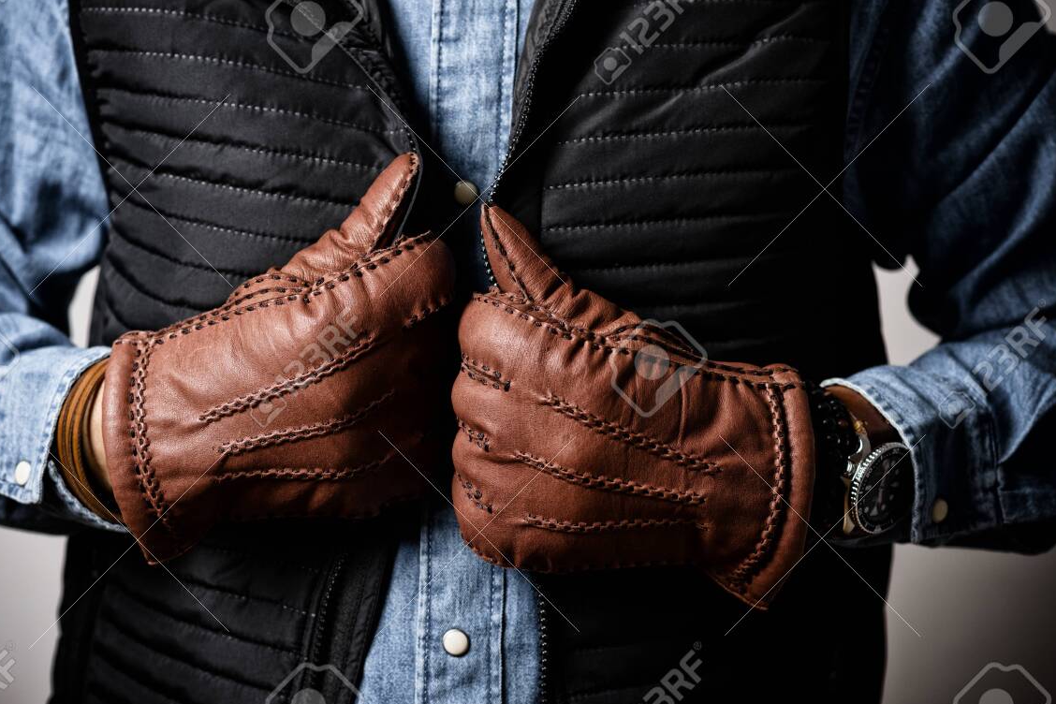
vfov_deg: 14.0
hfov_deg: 20.8
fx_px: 2874
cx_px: 478
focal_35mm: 98
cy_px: 330
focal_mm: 85
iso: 200
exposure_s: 1/160
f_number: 4.5
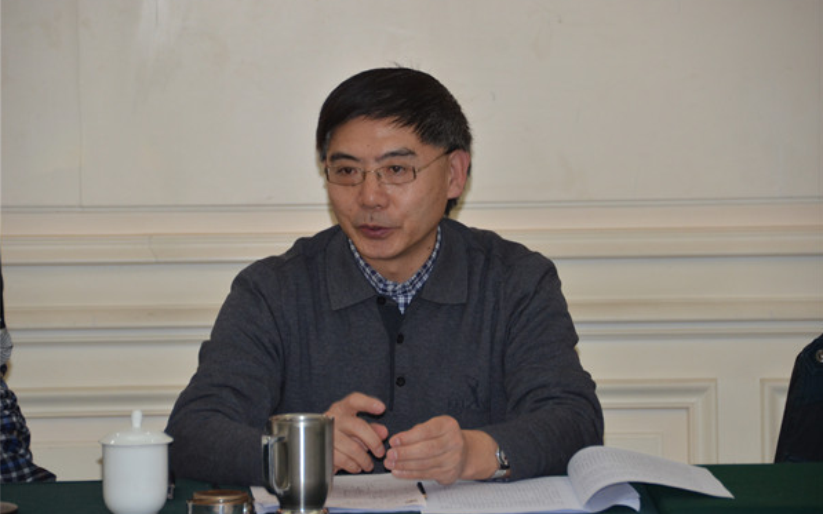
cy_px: 264
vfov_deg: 5.7
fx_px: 5158
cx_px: 412
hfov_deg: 9.1
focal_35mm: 230
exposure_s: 1/60
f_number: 5.6
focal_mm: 150
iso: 800
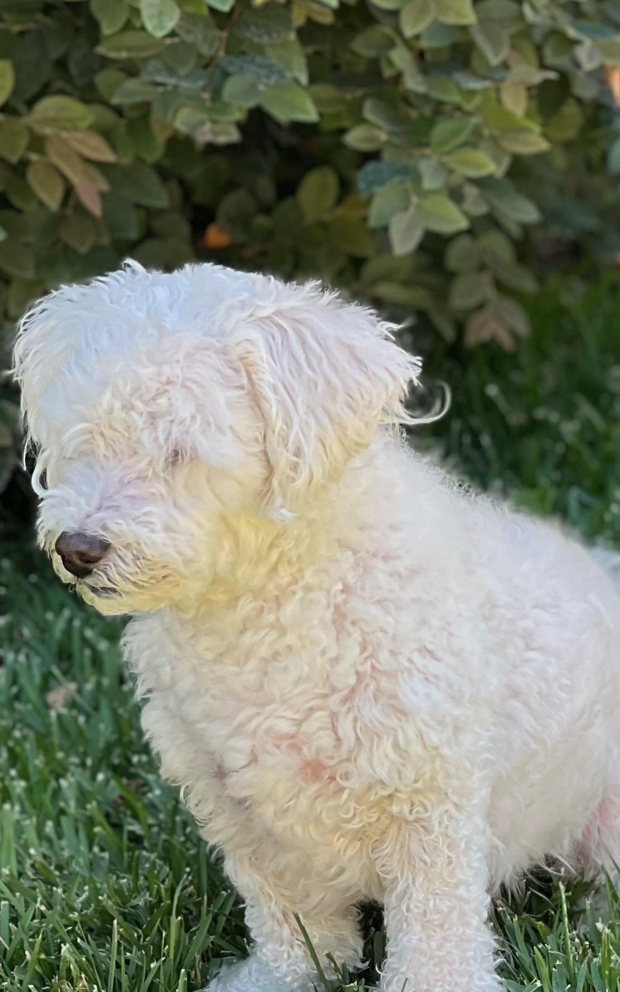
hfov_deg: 7.1
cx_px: 442
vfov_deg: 11.3
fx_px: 5001
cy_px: 785
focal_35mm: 185
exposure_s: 1/121
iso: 40
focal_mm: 9
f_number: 2.8
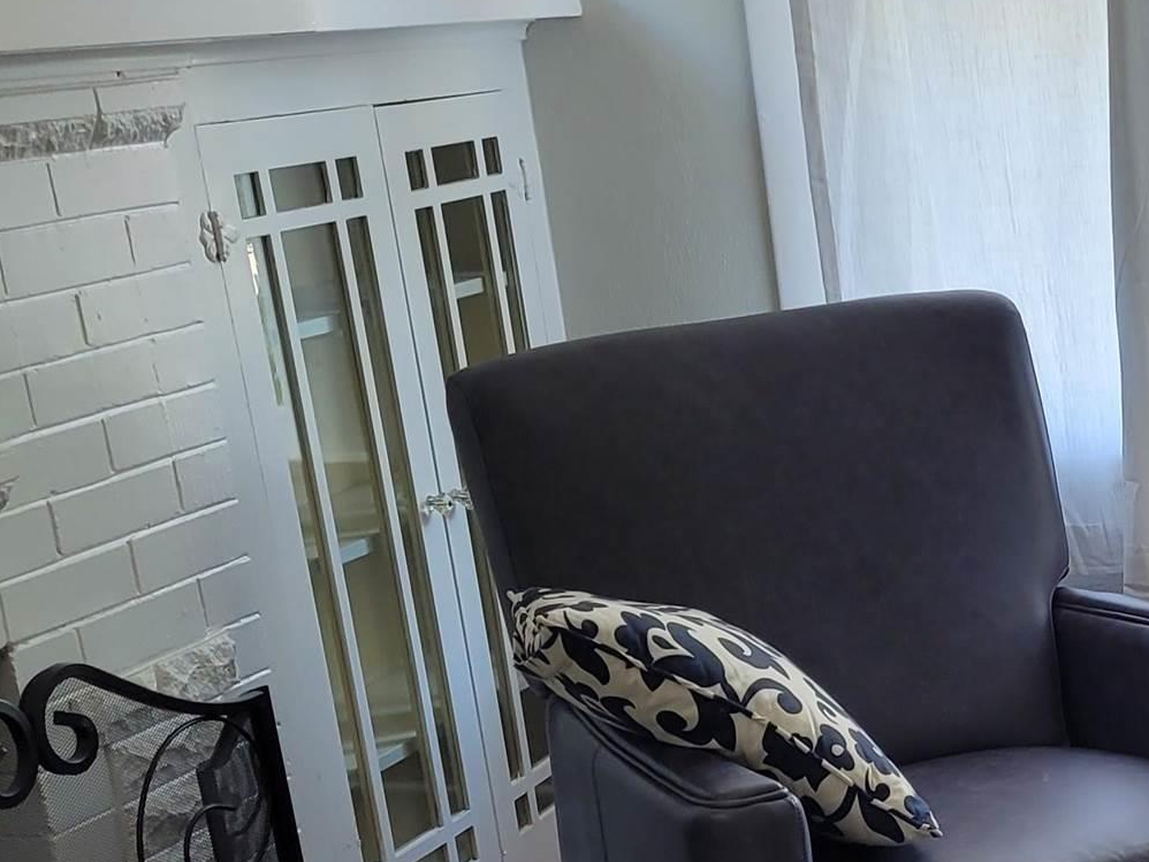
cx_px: 1420
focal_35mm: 80
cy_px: 850
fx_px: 2656
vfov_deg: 18.0
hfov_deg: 22.3
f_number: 1.8
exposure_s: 1/120
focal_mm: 5.4
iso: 80
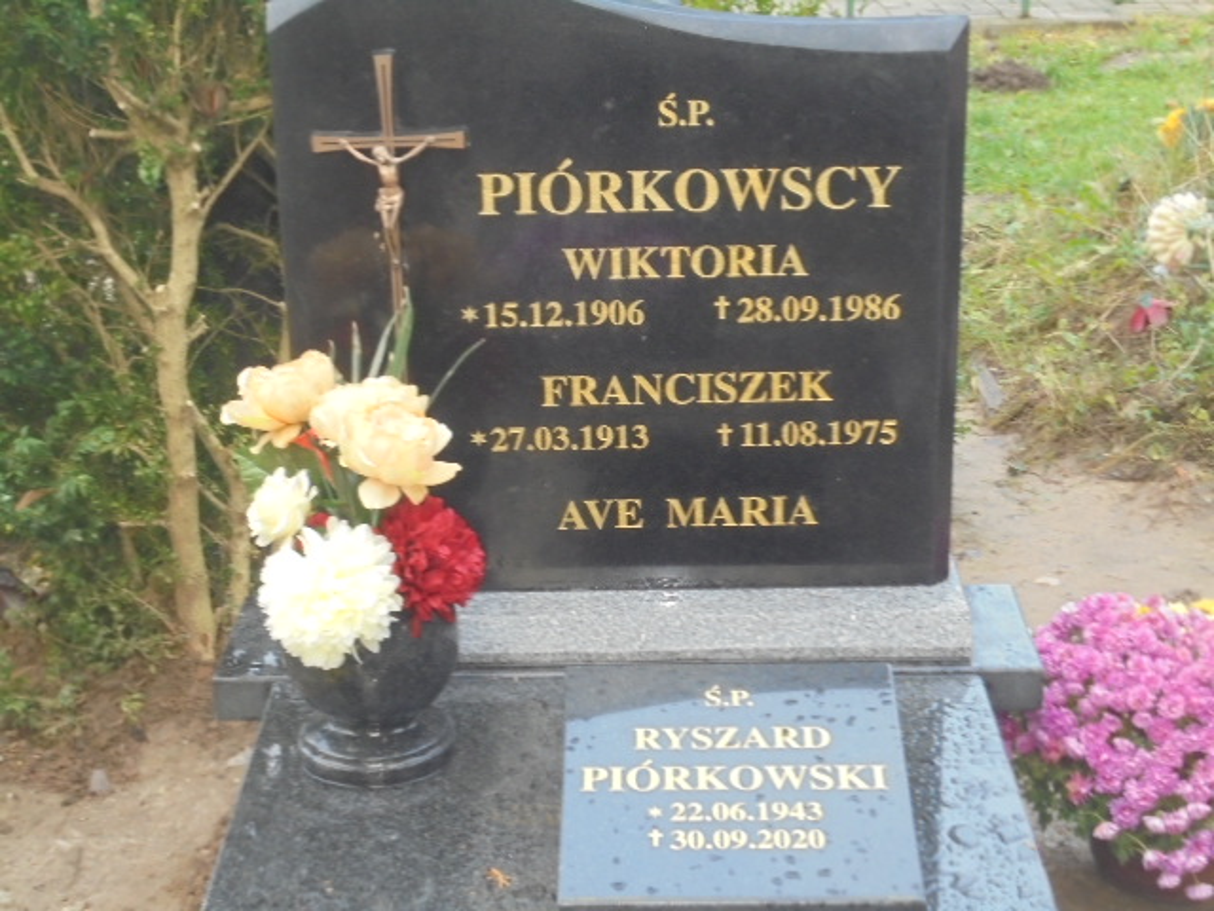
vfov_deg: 22.9
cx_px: 607
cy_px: 456
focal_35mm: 64
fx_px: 2245
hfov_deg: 30.3
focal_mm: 11.5
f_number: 5.6
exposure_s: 1/30
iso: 320
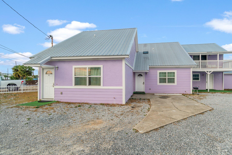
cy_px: 79
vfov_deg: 70.4
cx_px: 126
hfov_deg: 93.1
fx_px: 110
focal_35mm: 17
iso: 100
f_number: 8
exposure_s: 1/15
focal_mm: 10
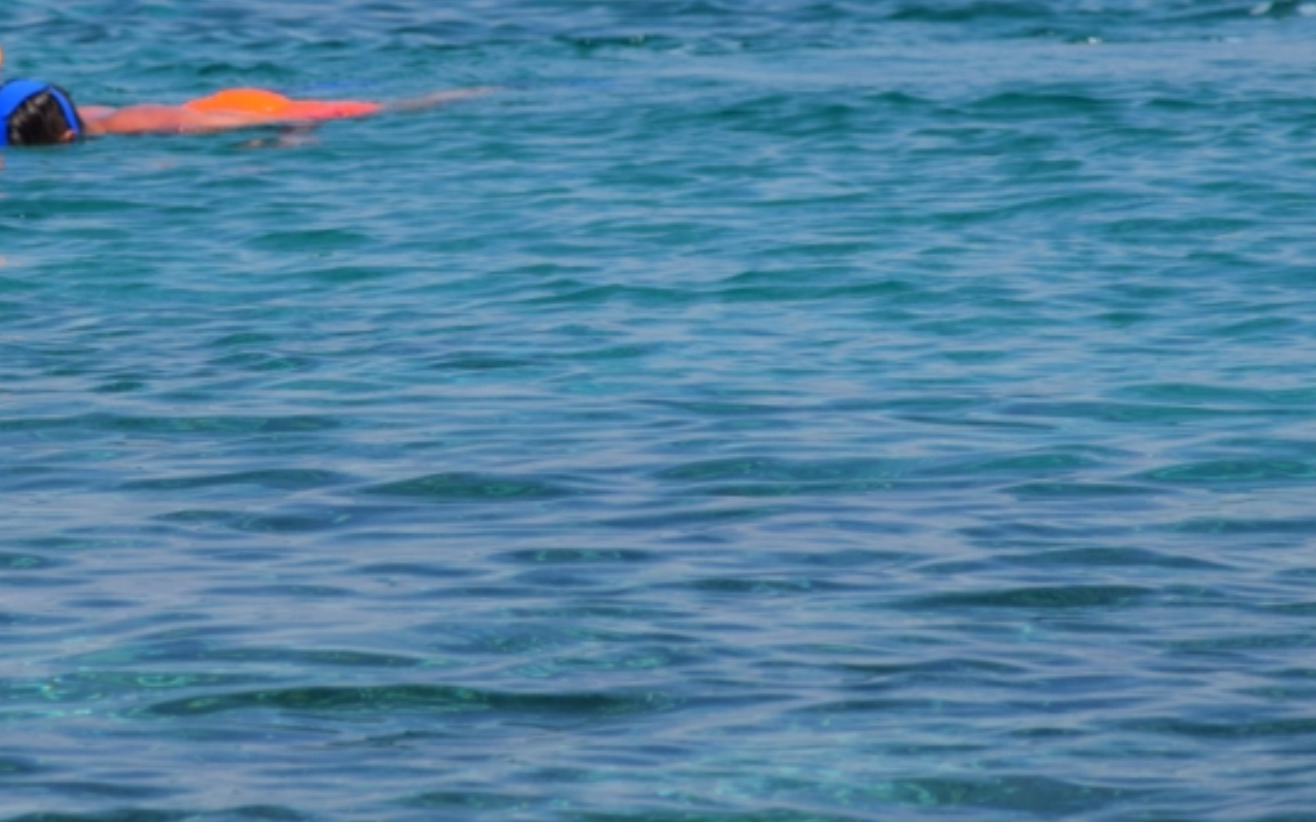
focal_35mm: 587
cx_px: 281
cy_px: 147
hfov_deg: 3.6
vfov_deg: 2.2
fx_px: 21051
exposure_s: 1/1000
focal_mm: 200
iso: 200
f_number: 8
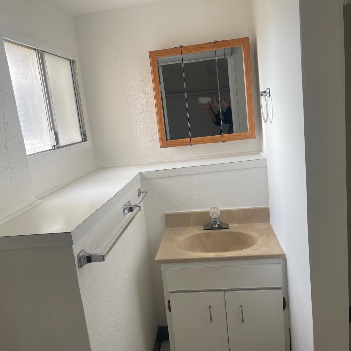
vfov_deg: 54.0
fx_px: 344
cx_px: 169
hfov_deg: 54.0
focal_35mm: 30
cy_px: 178
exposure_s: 1/121
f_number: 1.6
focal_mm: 5.1
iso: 50
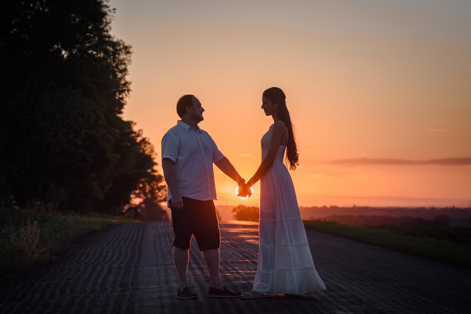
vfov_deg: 11.4
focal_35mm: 120
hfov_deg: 17.1
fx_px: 1570
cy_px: 157
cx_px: 236
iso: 560
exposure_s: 1/4000
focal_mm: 80
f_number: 4
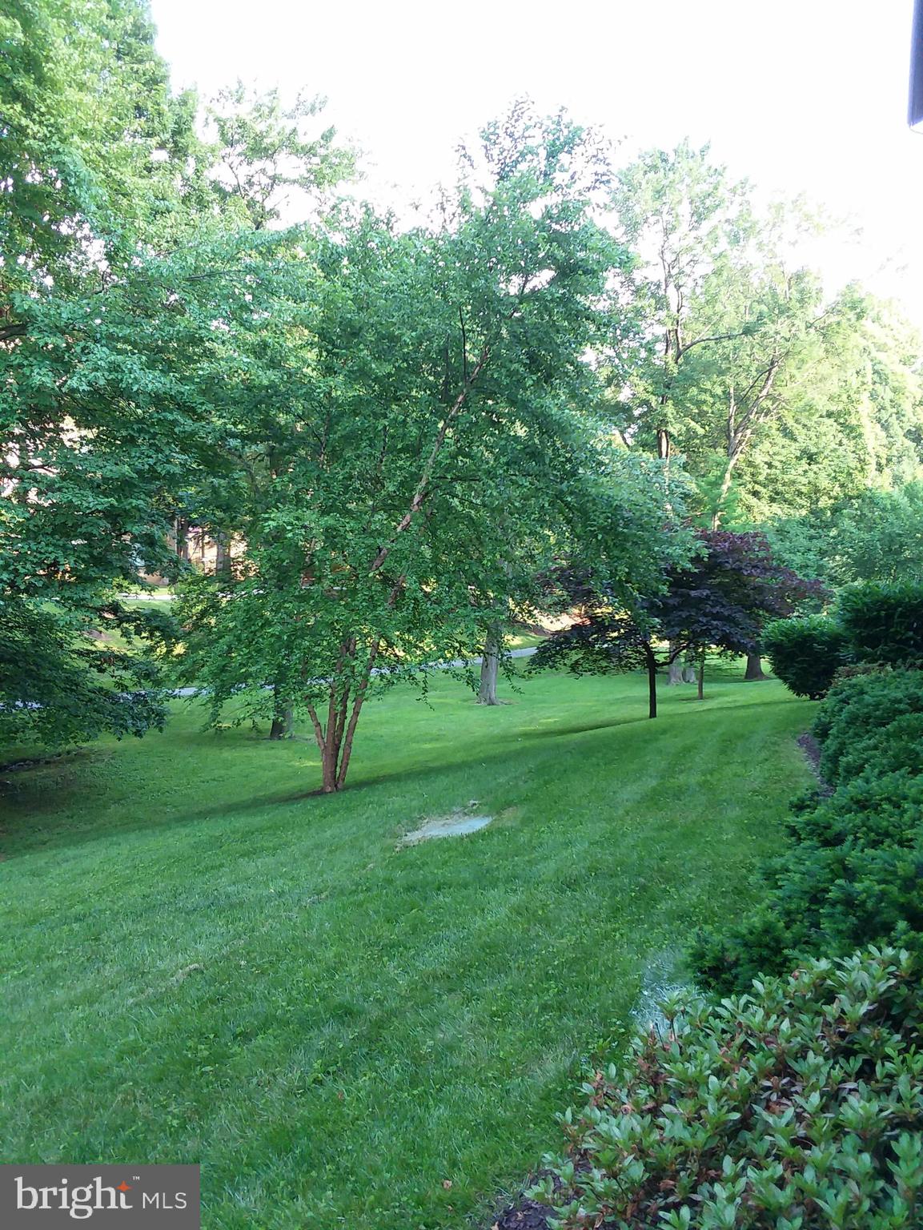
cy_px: 615
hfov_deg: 48.3
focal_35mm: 29
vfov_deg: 61.6
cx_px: 462
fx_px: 1030
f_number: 1.9
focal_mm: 2.47
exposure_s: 1/120
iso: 80
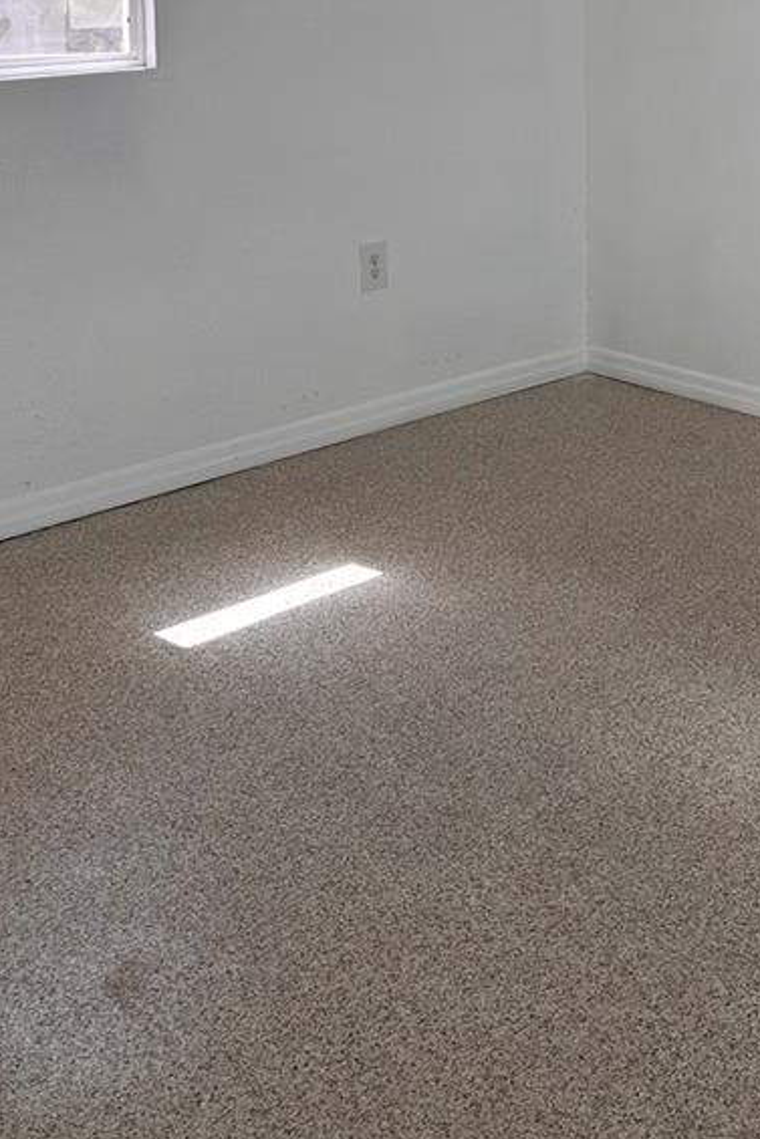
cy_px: 143
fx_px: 1677
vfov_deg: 35.6
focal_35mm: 53
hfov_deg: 24.8
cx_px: 677
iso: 80
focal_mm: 6.86
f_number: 1.78
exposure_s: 1/230
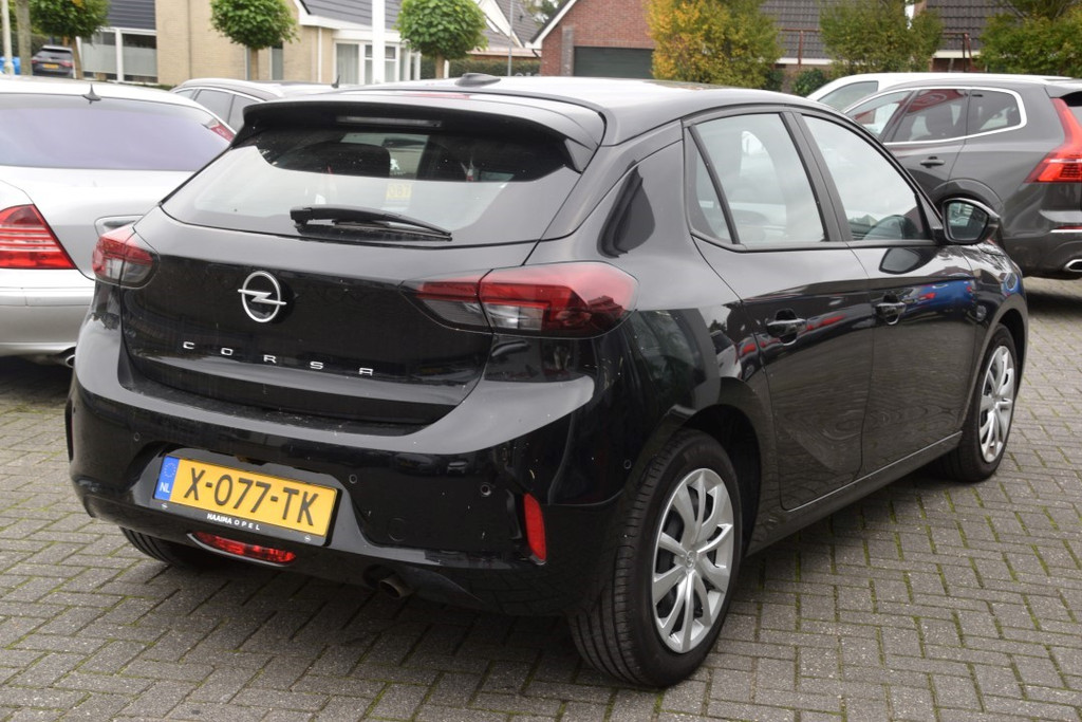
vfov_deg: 28.1
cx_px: 541
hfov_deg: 41.1
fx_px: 1443
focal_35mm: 48
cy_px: 361
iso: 400
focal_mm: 32
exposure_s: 1/125
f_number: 5.6
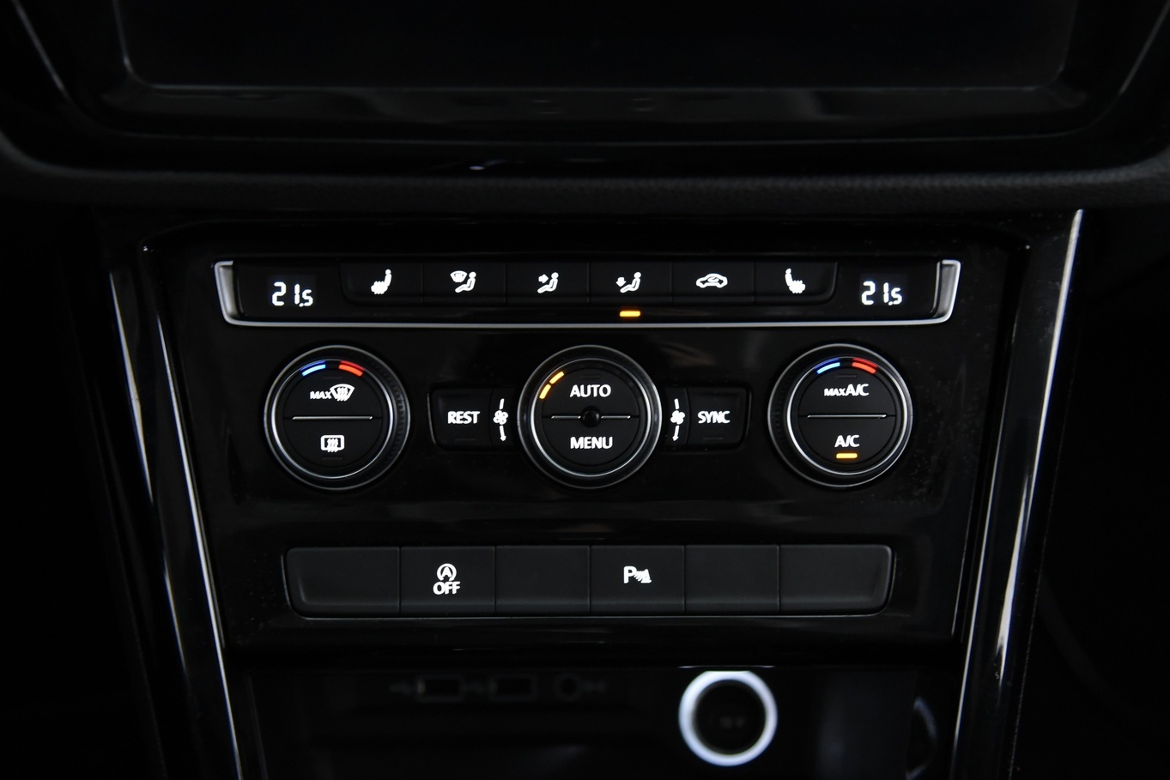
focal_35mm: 57
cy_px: 390
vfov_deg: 23.8
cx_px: 589
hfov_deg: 35.0
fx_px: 1853
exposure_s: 1/20
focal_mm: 48
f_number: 4
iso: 4000
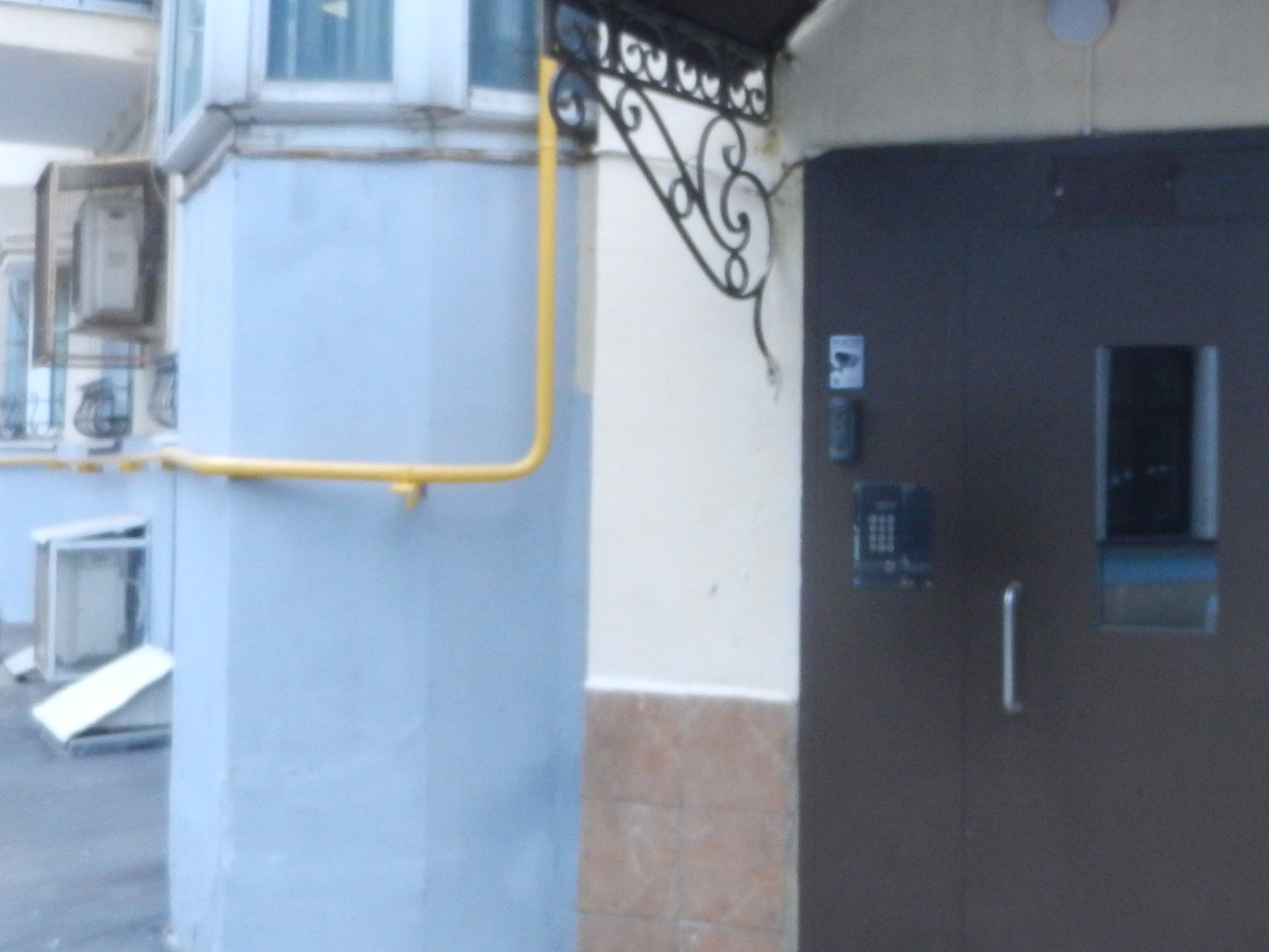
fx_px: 1686
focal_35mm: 46
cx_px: 1003
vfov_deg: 31.4
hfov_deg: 39.7
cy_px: 390
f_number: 3.5
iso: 400
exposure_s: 1/160
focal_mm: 4.5
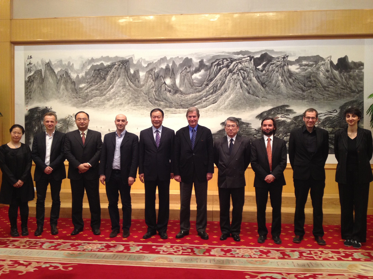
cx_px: 186
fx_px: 377
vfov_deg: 40.7
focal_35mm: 35
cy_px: 140
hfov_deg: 52.6
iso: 160
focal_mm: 4.28
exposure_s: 1/20
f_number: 2.4
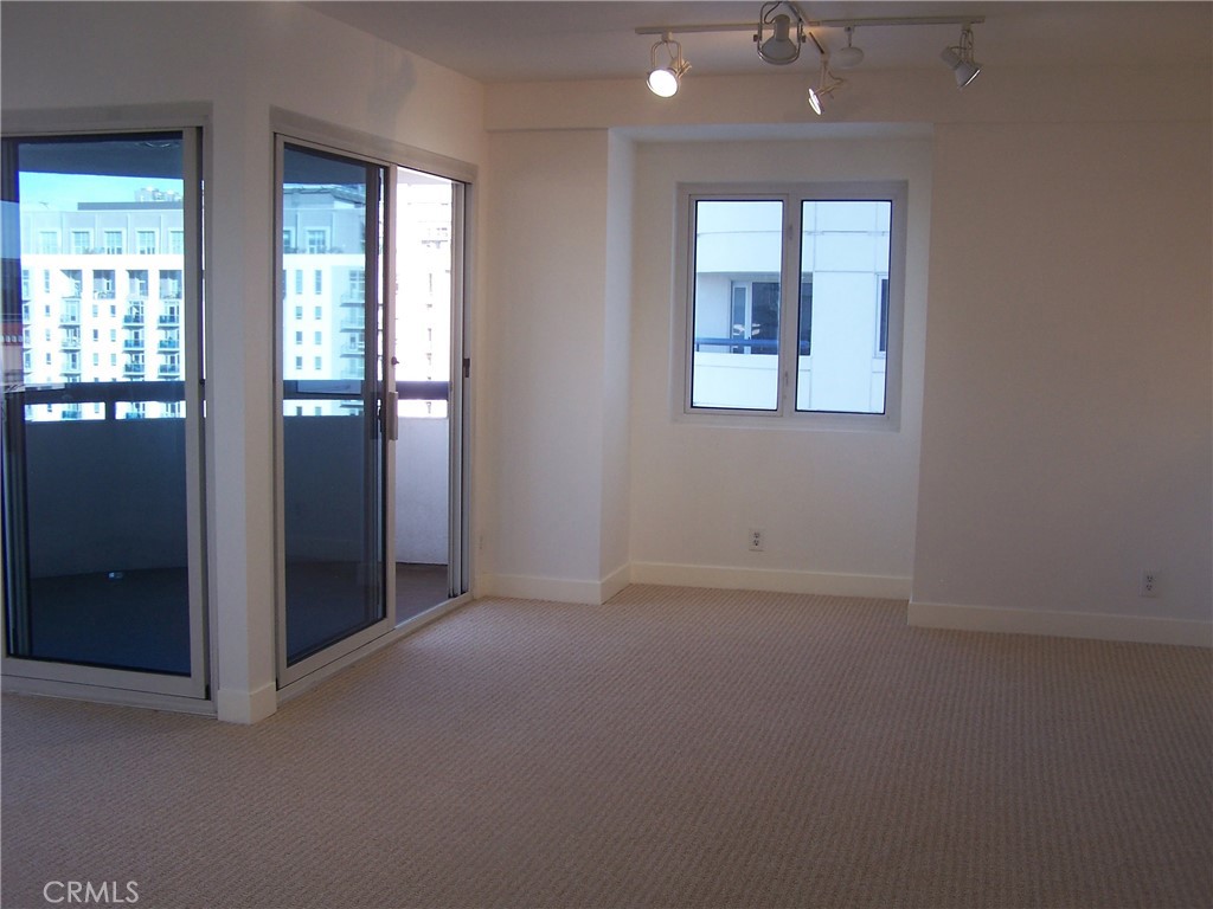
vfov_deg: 37.7
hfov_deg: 49.0
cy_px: 454
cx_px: 606
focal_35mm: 38
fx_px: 1332
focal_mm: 6.3
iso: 80
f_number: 2.8
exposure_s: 1/100
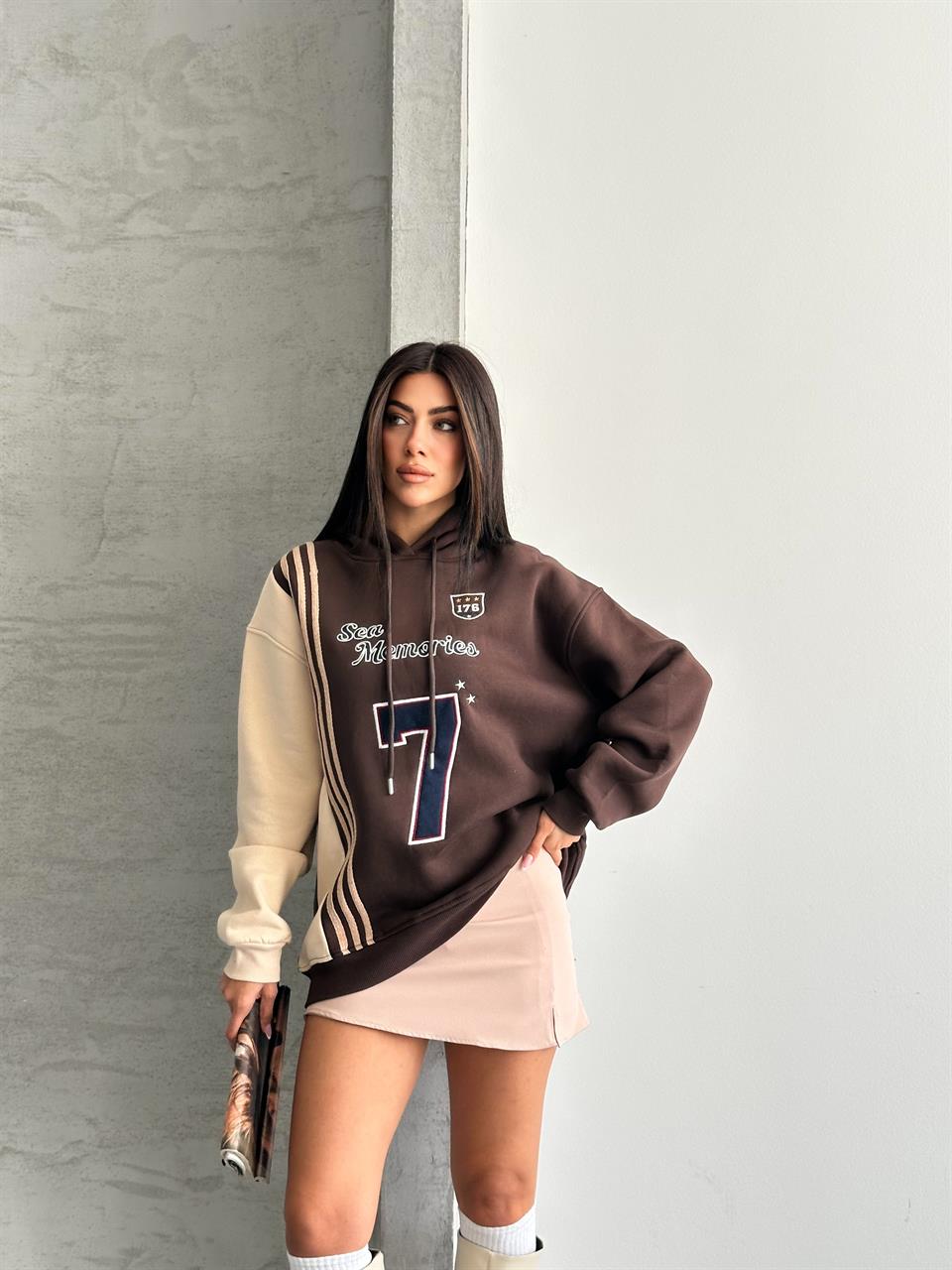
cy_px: 635
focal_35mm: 48
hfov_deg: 30.3
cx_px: 476
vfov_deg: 39.7
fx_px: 1760
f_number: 1.78
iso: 50
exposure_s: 1/222
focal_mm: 6.86
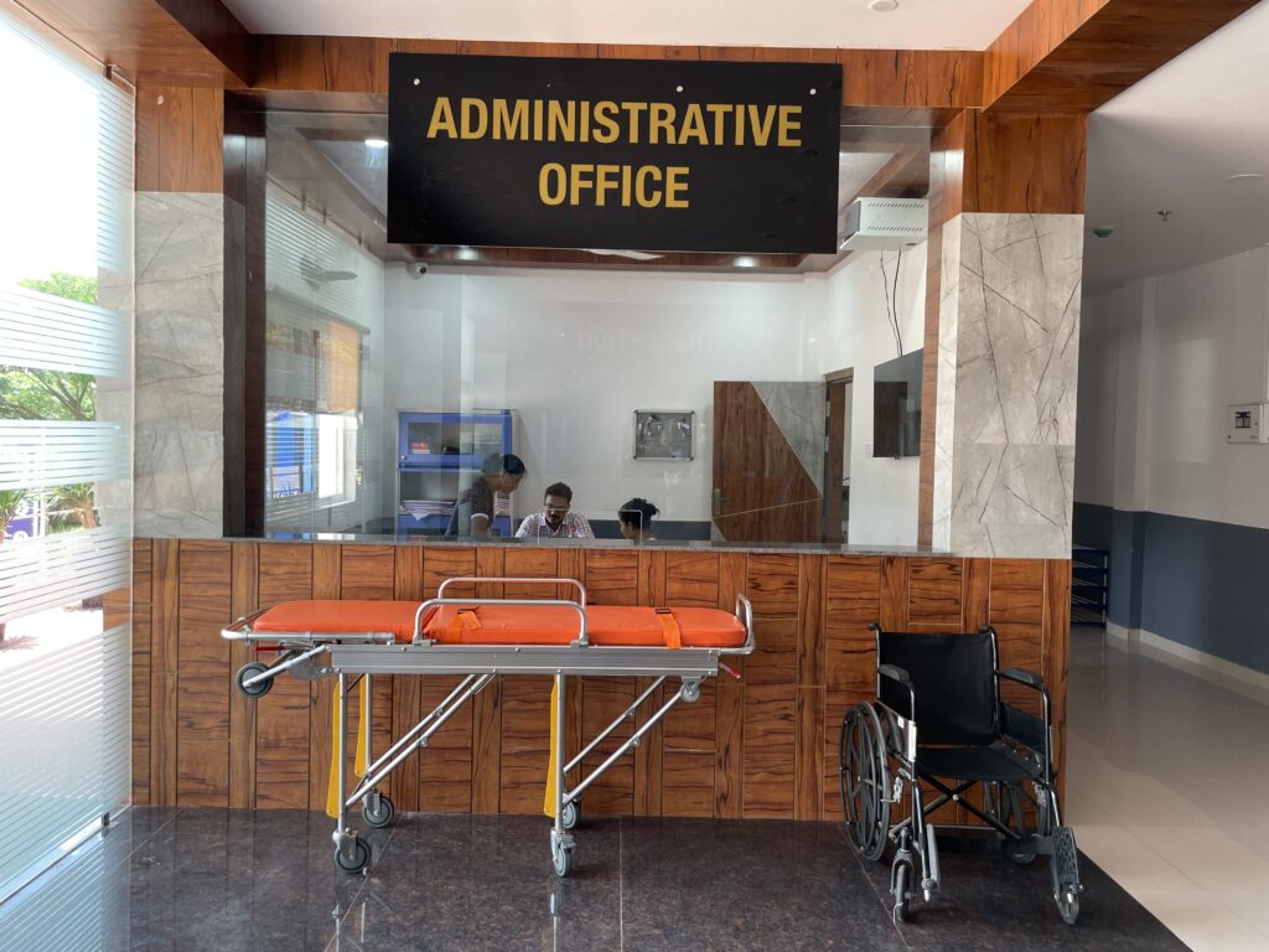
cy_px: 476
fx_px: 953
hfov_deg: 67.3
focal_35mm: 26
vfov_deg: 53.1
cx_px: 634
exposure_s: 1/100
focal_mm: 4.2
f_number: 1.6
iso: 50
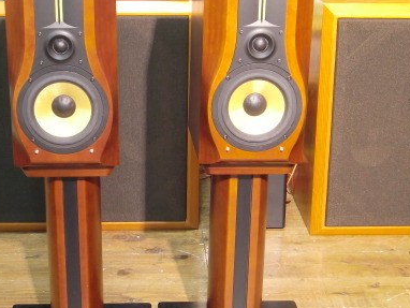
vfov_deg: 19.1
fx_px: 913
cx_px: 158
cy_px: 177
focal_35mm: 77
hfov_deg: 25.3
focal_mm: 8.2
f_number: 3.3
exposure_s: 1/6
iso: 200
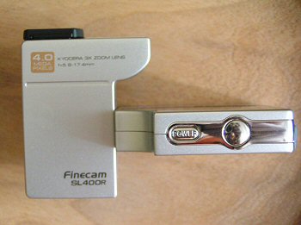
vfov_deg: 23.2
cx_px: 150
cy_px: 112
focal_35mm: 63
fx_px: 547
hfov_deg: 30.8
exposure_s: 1/40
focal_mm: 9.7
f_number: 3.2
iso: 200
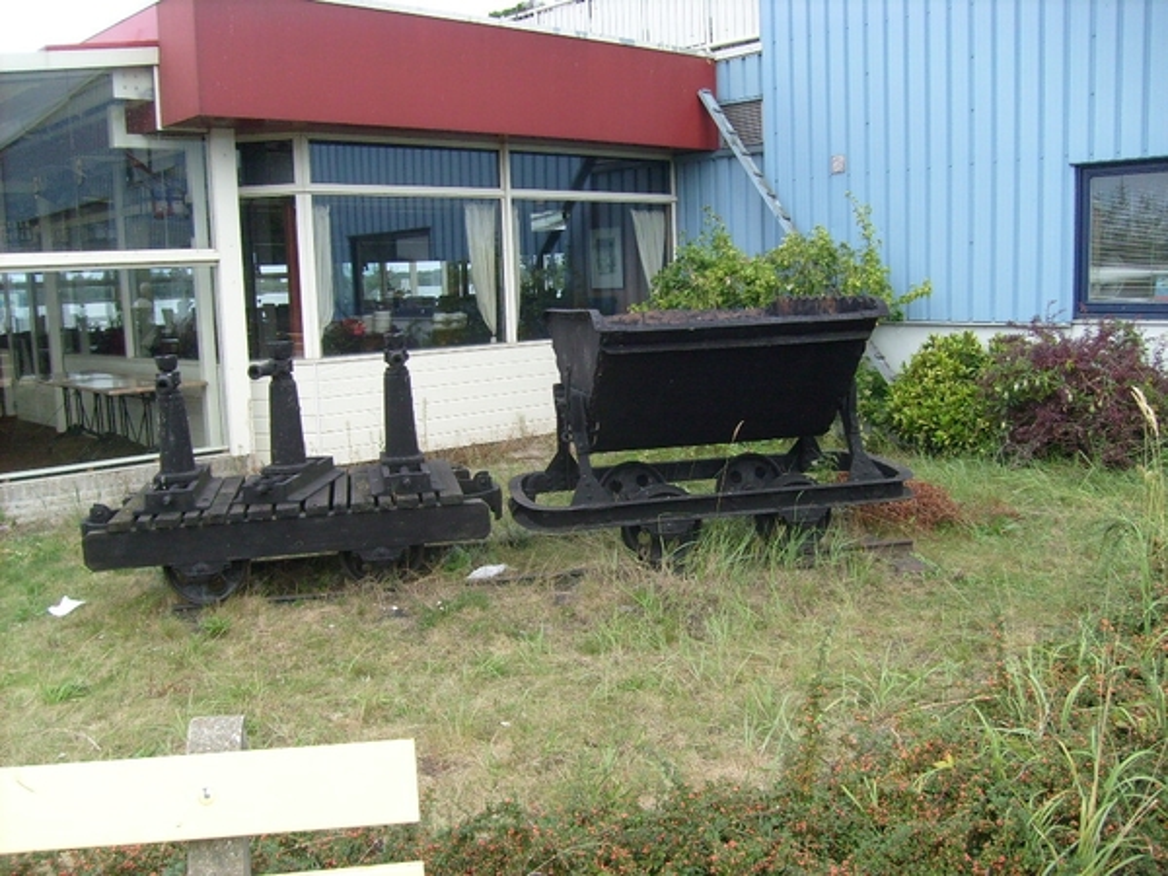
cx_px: 584
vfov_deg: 40.7
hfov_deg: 52.6
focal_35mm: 35
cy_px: 438
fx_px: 1181
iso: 80
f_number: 2.8
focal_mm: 5.8
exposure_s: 1/250
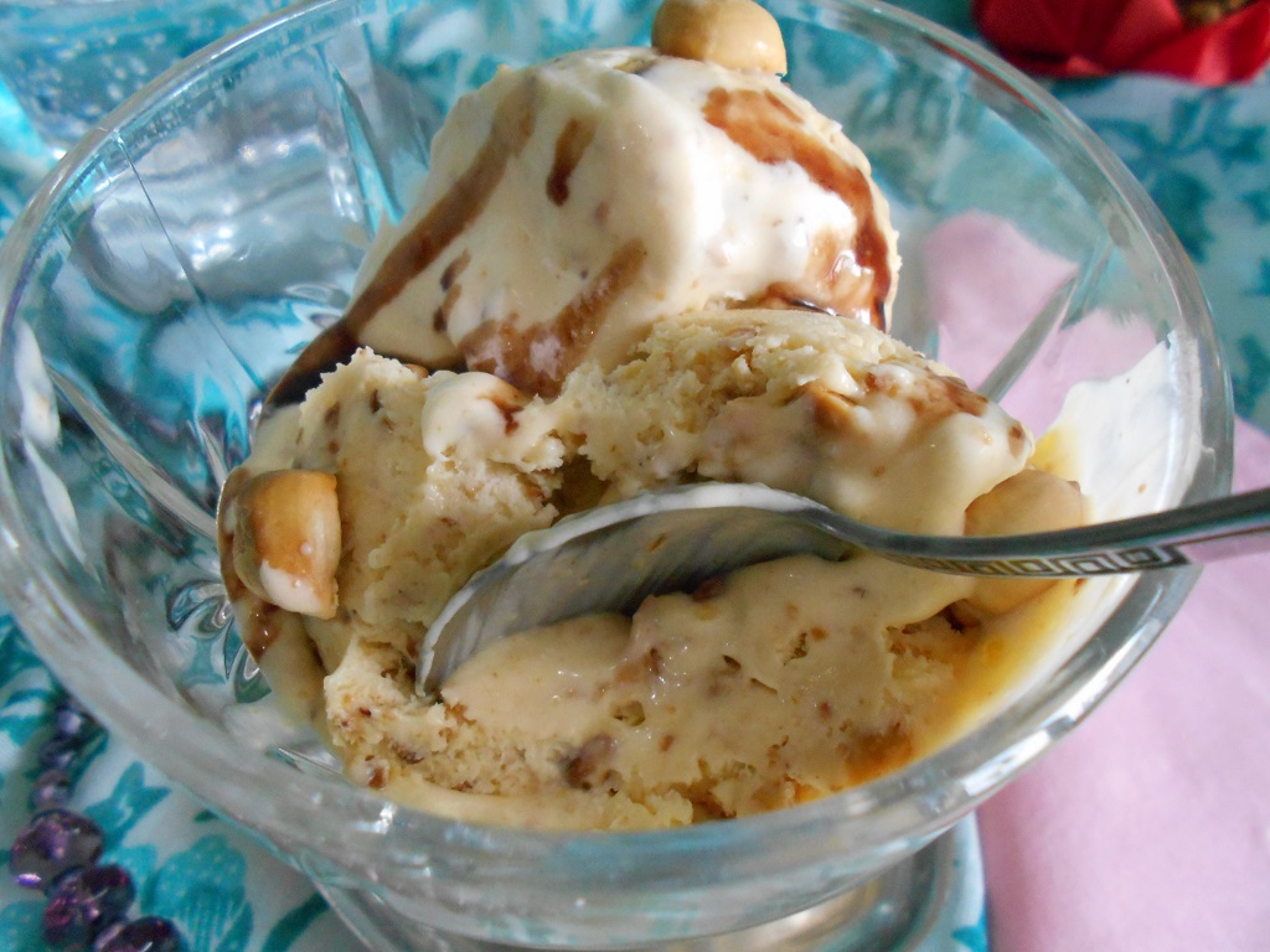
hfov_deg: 67.3
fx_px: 954
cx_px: 635
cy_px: 476
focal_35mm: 26
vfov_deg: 53.1
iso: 800
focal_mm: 4.6
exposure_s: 1/125
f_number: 3.2
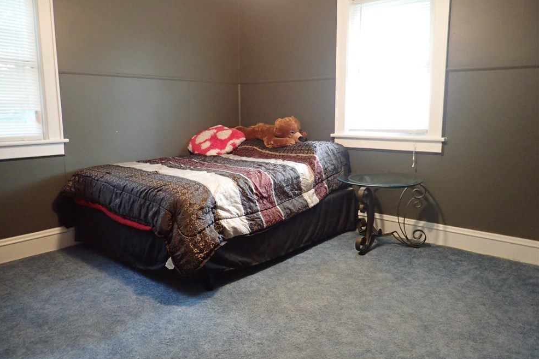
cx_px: 260
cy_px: 174
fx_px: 404
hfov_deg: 67.4
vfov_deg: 47.9
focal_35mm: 27
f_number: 2
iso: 800
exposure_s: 1/30
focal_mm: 4.5
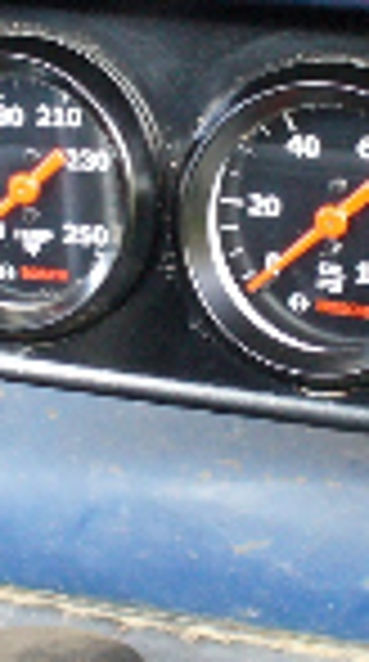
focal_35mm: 110
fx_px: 1926
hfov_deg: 10.9
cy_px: 239
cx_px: 288
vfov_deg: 19.5
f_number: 2.8
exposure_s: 1/20
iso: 200
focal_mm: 6.1
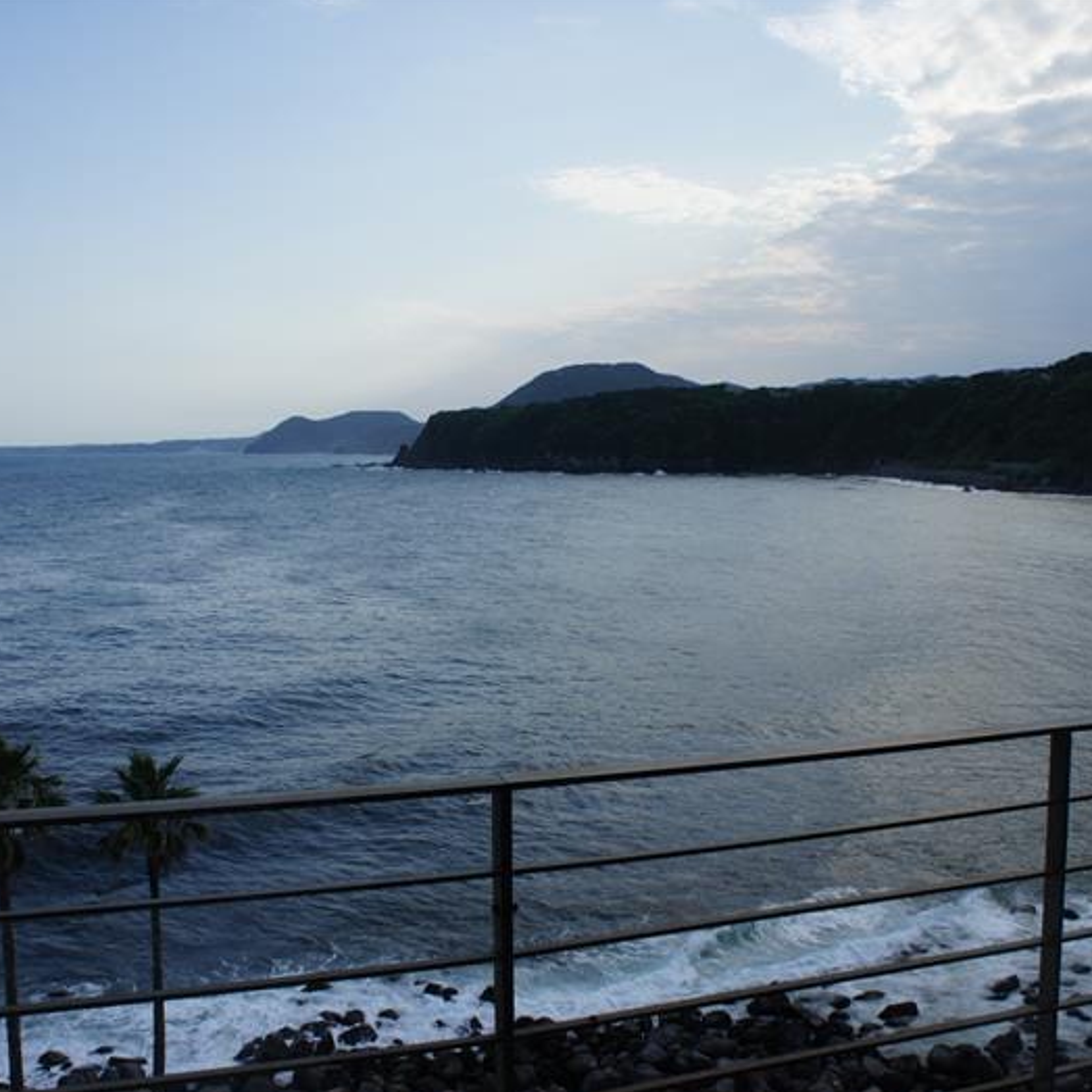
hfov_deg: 47.2
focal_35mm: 35
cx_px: 567
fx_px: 1249
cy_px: 544
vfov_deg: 47.2
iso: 200
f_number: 11
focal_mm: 18
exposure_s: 1/100
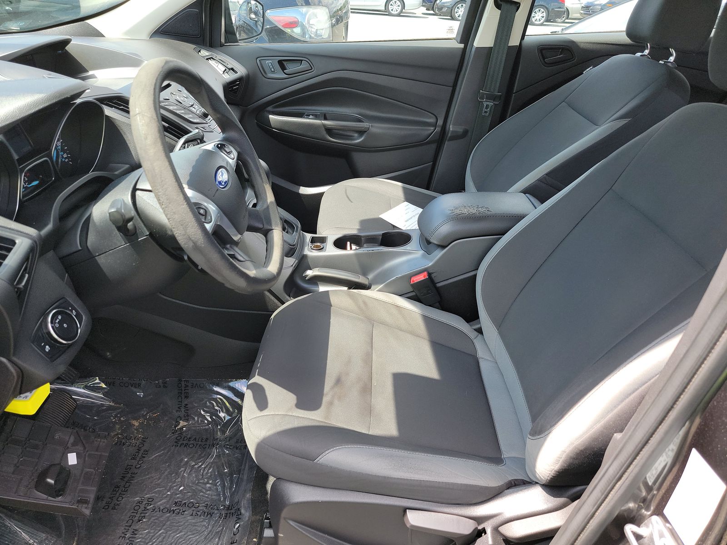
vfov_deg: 56.8
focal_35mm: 24
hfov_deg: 71.6
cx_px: 364
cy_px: 272
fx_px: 504
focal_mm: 6.7
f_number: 1.8
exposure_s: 1/119
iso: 55
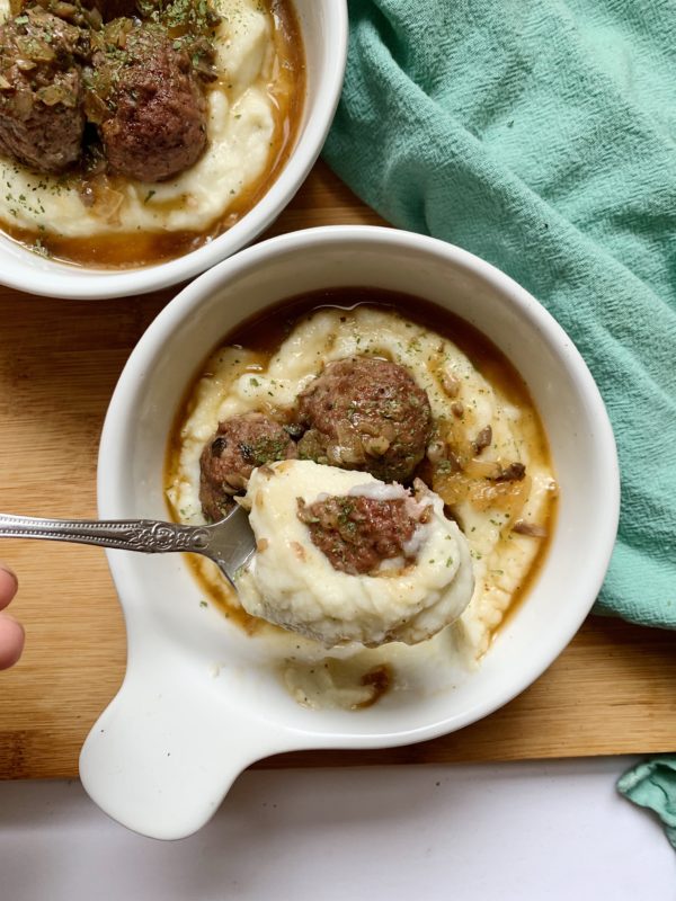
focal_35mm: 26
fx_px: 677
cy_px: 450
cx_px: 338
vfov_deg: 67.3
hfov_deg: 53.1
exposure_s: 1/70
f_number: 1.8
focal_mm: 4.25
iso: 100
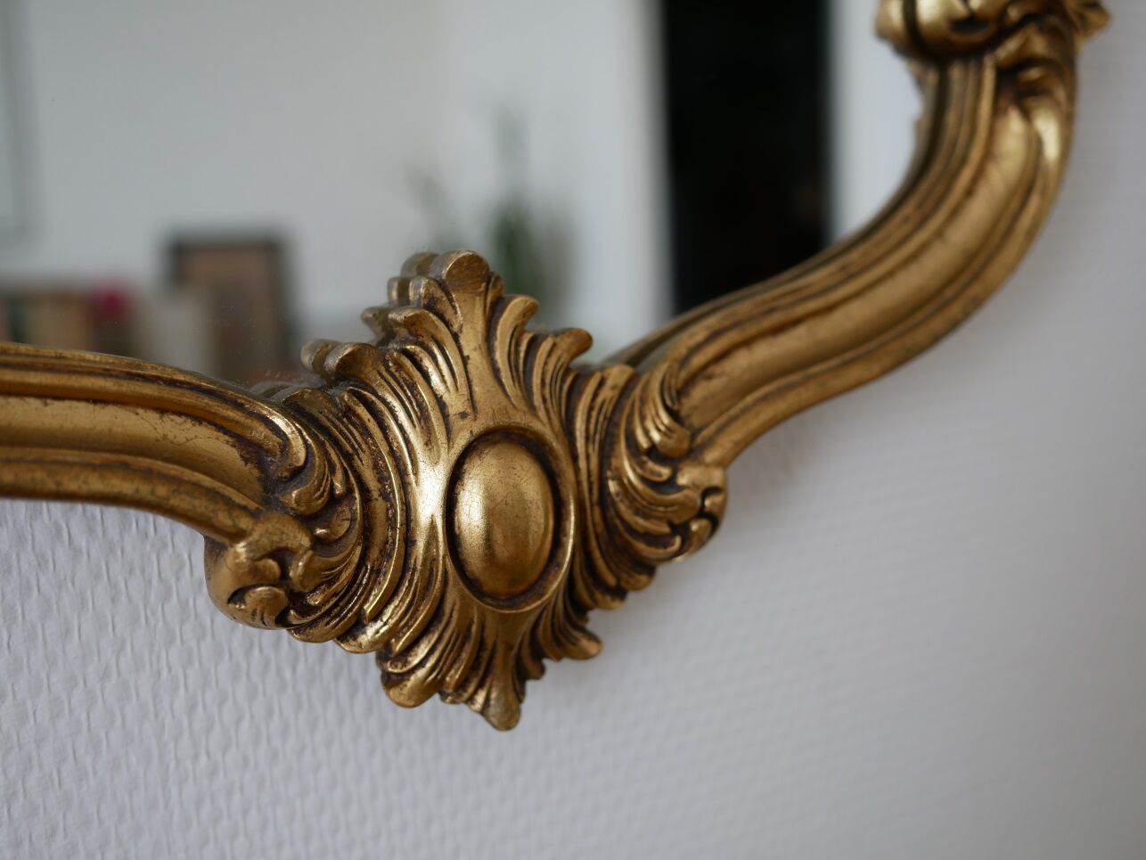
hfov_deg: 46.8
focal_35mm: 40
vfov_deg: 36.0
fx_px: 1324
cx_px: 573
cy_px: 430
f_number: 2.2
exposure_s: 1/160
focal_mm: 20
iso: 200
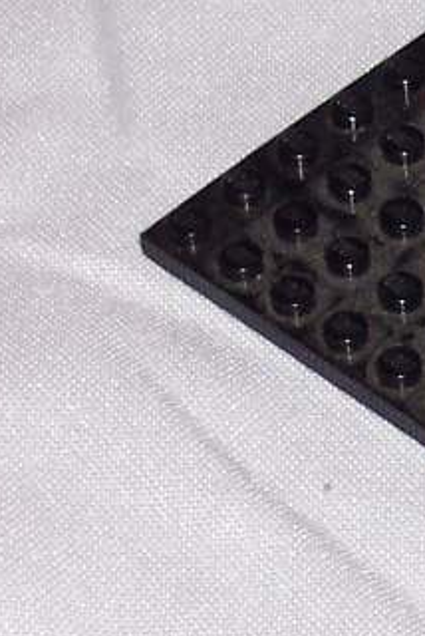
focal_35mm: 444
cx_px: 1166
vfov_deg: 4.6
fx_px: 7845
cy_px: 413
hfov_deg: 3.1
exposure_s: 1/90
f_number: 4.8
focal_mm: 17.6
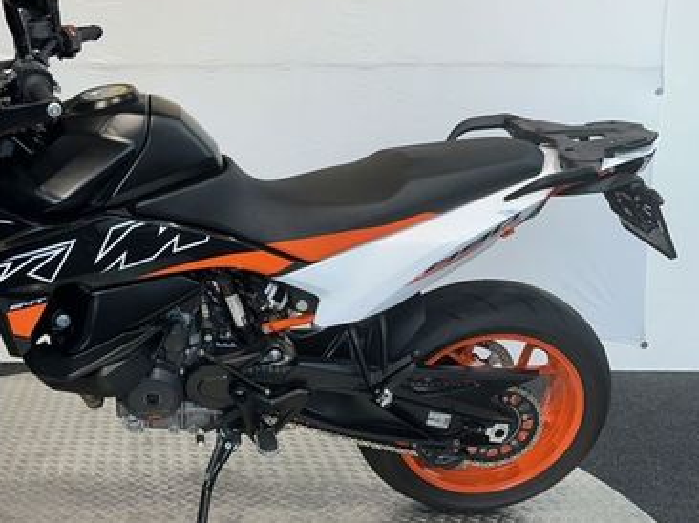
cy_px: 227
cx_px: 168
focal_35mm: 42
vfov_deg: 34.3
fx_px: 848
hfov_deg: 43.3
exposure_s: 1/105
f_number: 1.78
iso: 50
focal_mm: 6.86
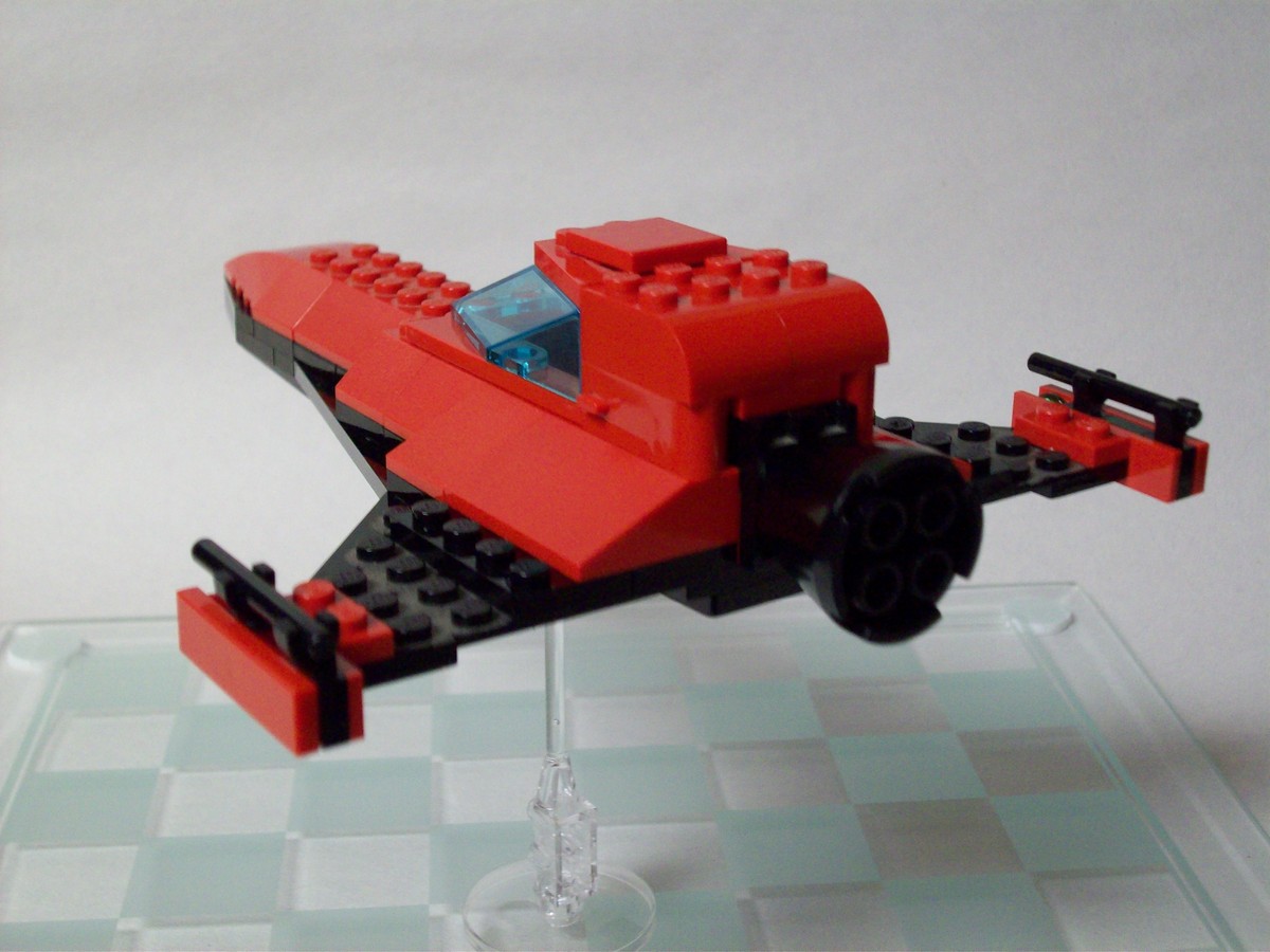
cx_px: 635
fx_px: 1981
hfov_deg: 35.5
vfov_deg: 27.0
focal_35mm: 54
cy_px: 476
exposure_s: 1/15.7
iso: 160
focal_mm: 9
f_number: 3.4
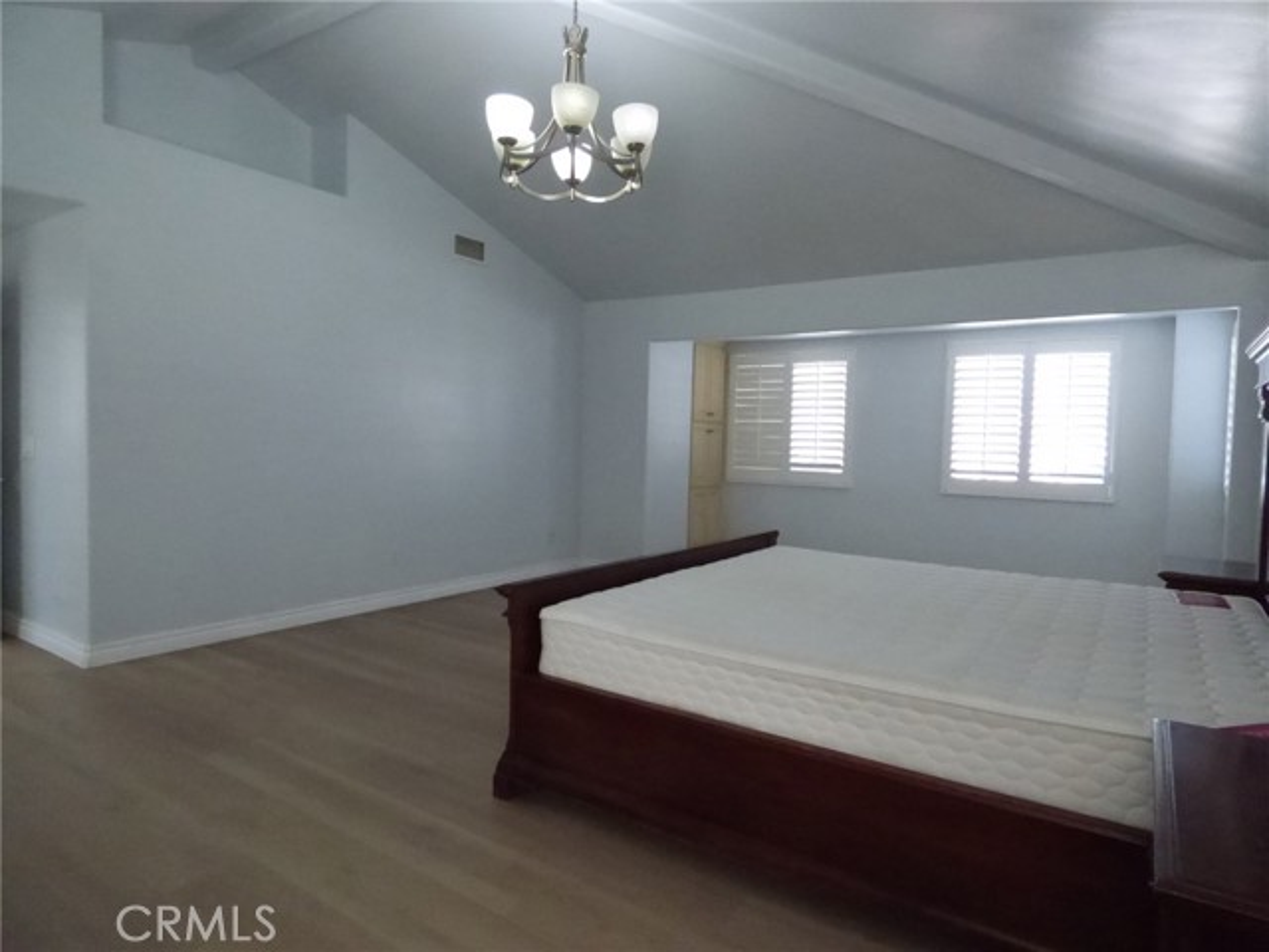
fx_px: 733
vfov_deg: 66.0
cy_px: 476
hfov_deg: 81.7
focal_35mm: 20
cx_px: 634
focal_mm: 3.58
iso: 1600
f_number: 2.8
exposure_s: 1/250
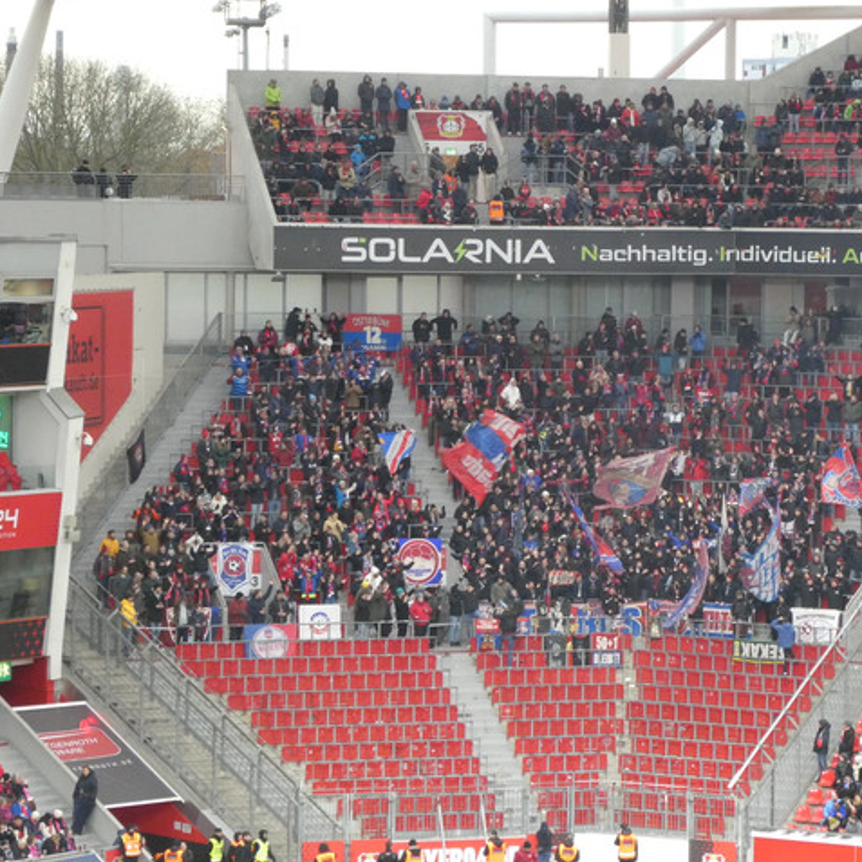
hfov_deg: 10.9
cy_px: 430
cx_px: 575
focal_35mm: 160
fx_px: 4508
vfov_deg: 10.9
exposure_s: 1/80
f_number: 5.3
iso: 800
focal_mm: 24.2
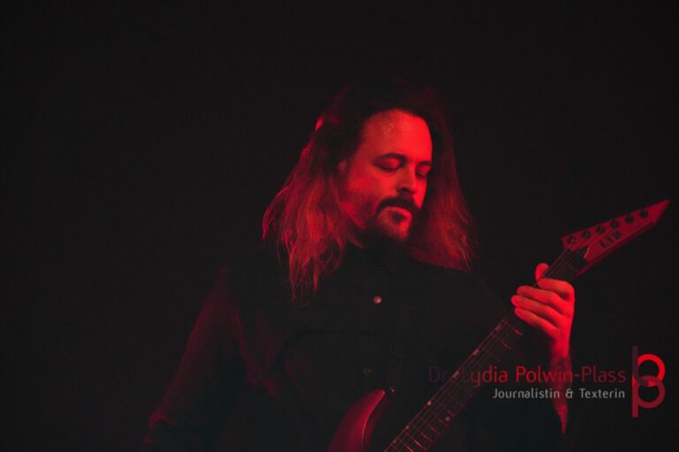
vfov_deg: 9.5
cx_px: 340
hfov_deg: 14.3
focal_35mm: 144
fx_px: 2716
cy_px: 226
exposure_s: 1/160
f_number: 5.6
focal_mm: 96
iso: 6400
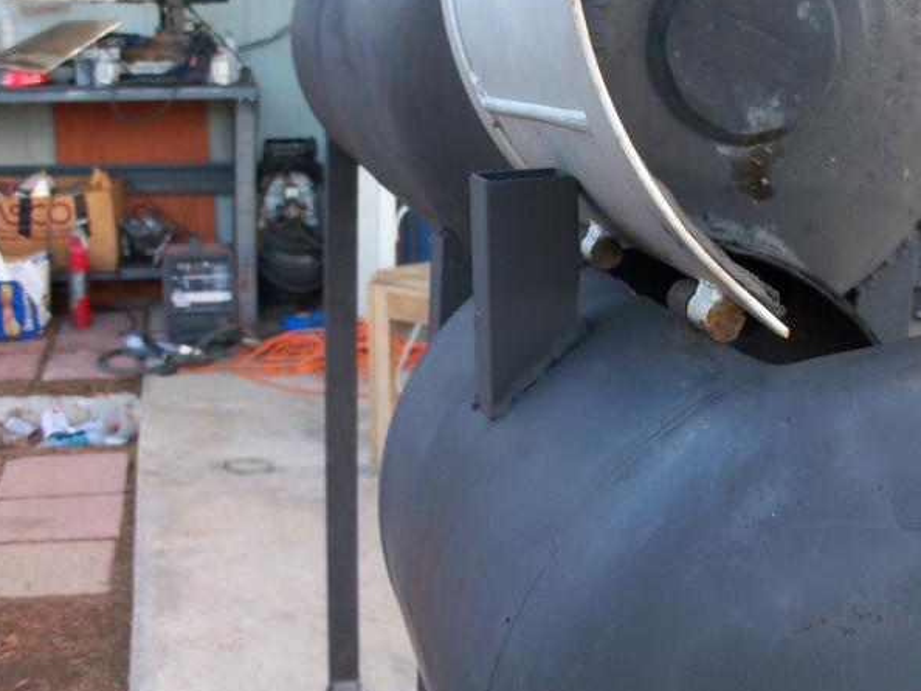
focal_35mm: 53
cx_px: 490
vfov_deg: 27.5
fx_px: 1411
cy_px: 283
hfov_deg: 36.1
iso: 64
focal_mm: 6.3
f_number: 3
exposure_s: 1/40
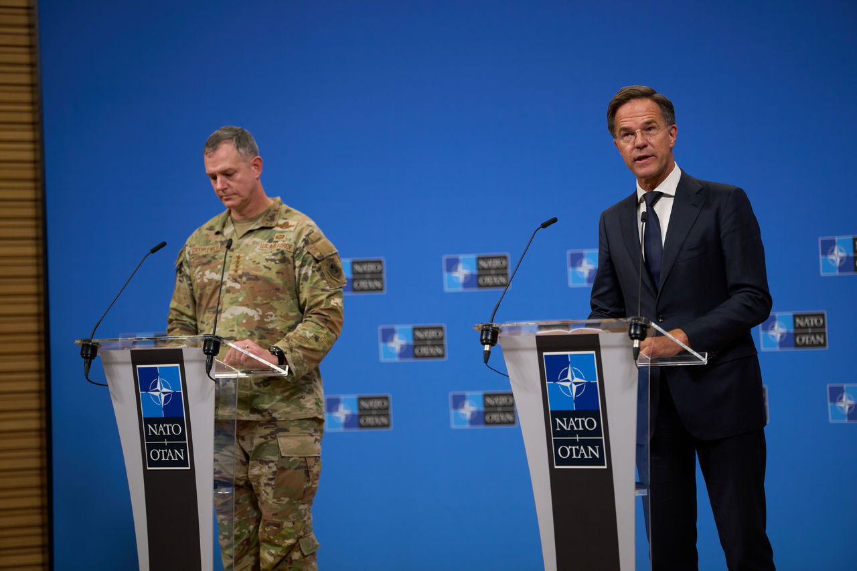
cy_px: 286
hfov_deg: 20.8
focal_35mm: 98
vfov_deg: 14.0
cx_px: 428
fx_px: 2332
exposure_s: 1/500
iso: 800
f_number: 2
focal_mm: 98
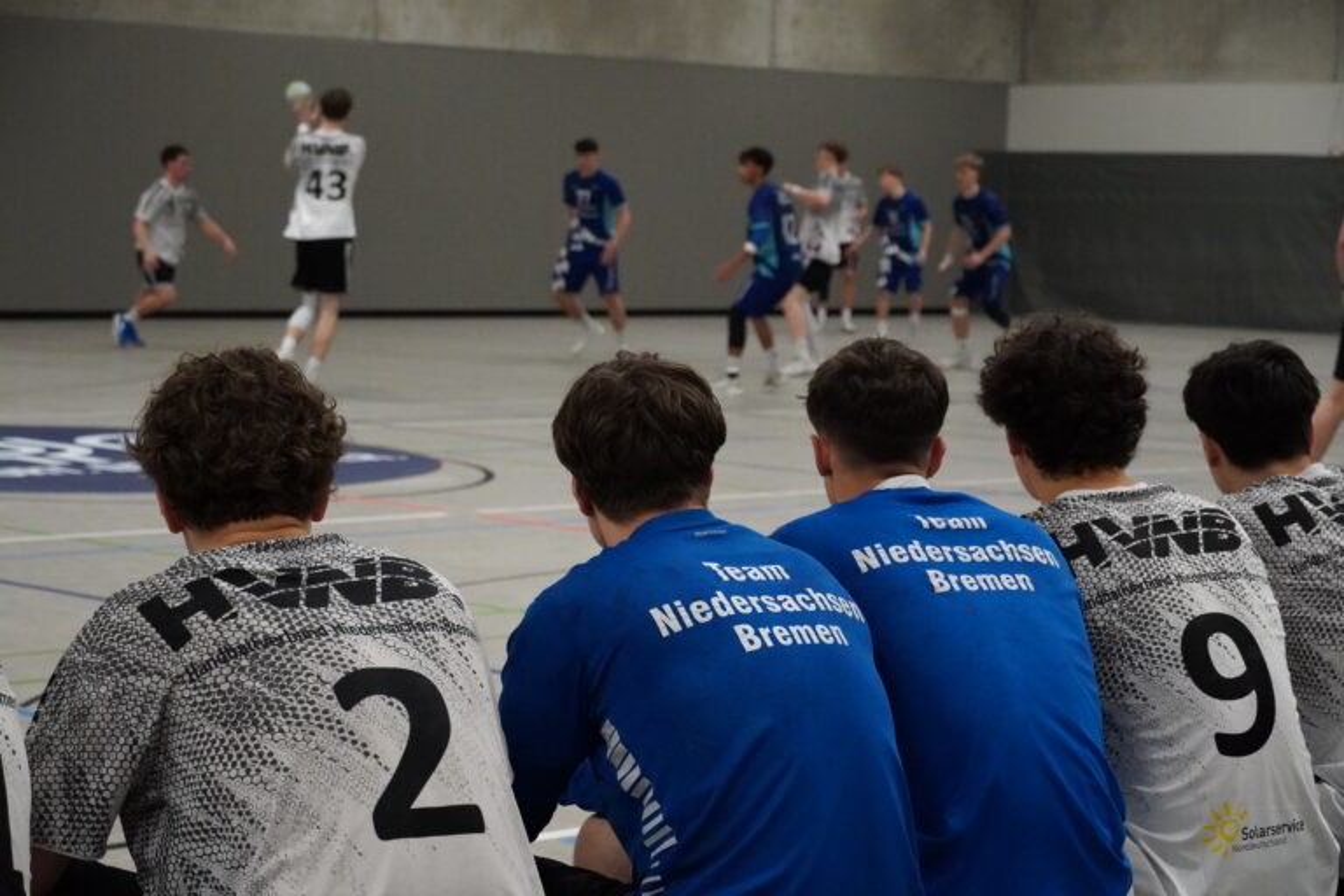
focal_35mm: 88
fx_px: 3304
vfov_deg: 15.4
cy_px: 448
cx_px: 672
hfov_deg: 23.0
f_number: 5.6
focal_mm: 59
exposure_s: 1/400
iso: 8000
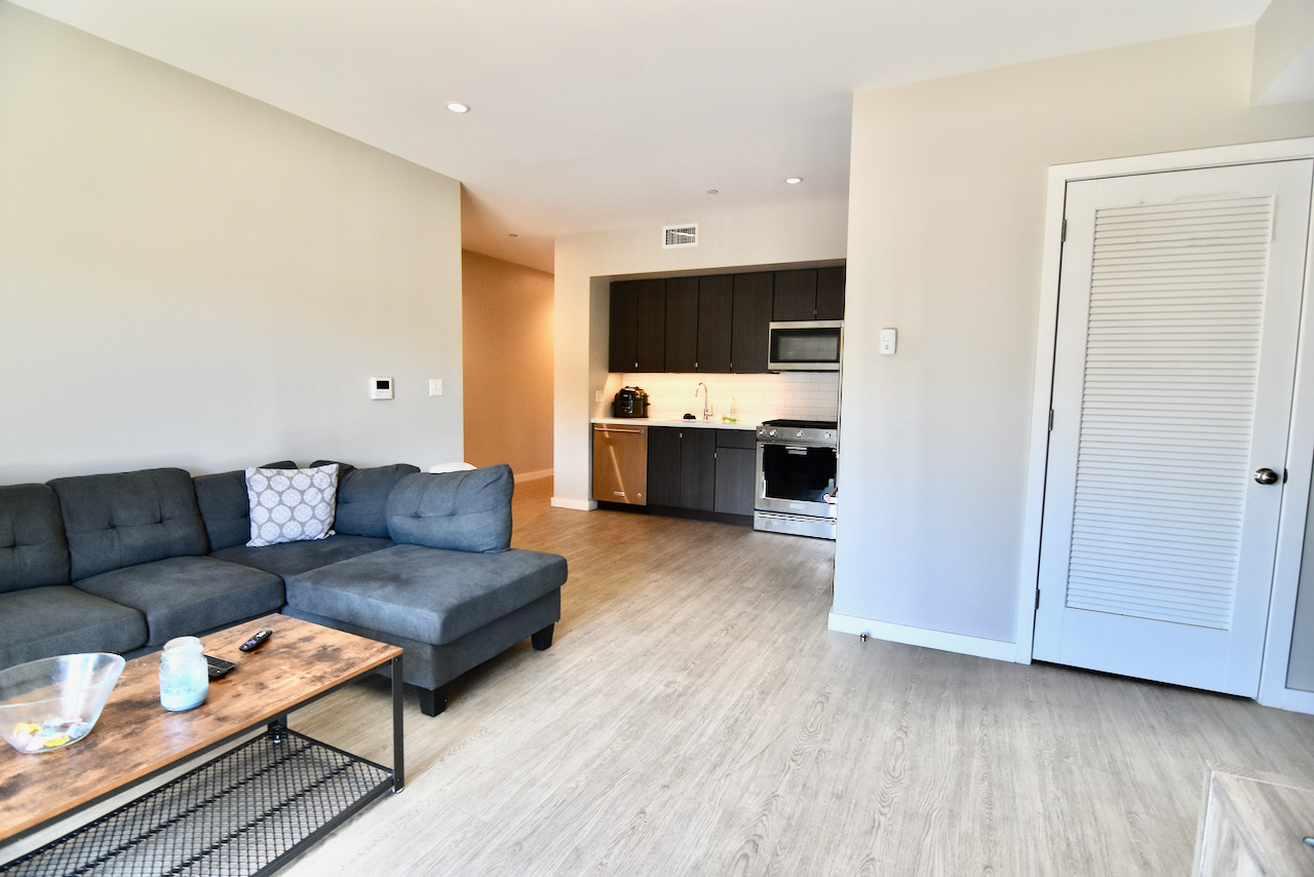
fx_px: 602
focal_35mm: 16
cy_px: 438
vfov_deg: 72.1
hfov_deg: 95.0
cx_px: 657
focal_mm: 11
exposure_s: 1/80
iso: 800
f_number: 4.5
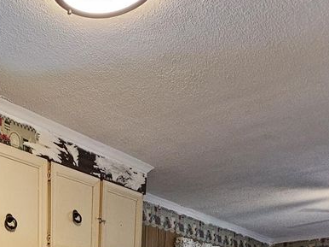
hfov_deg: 38.6
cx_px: 37
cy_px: 405
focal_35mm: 46
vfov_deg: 22.9
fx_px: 437
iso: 320
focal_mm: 2.2
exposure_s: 1/60
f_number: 2.2
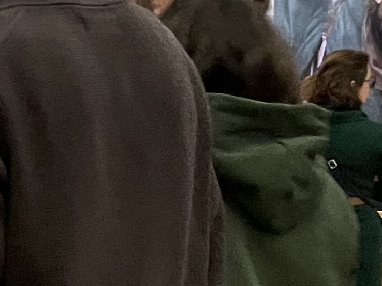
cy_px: 250
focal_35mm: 142
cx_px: -426
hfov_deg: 12.1
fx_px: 1568
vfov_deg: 10.4
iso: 640
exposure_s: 1/29
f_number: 1.6
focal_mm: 4.2
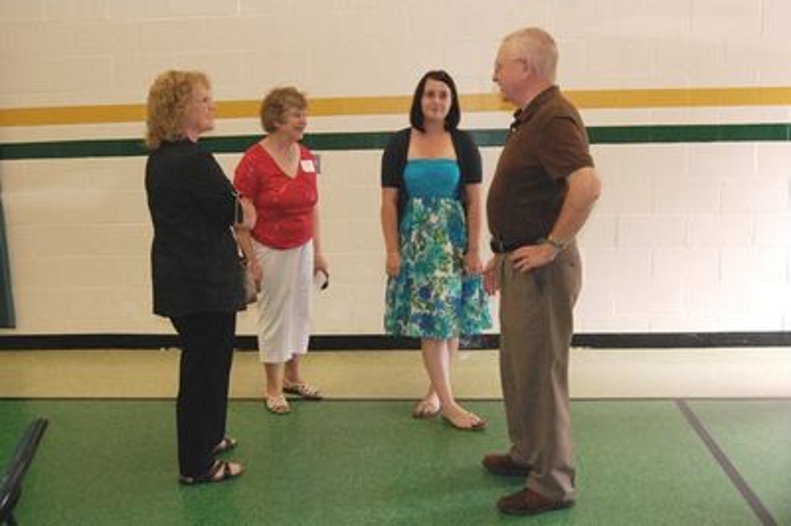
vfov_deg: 34.2
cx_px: 396
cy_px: 263
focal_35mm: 39
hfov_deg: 49.6
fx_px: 856
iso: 1600
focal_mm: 26
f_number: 5.6
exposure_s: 1/60
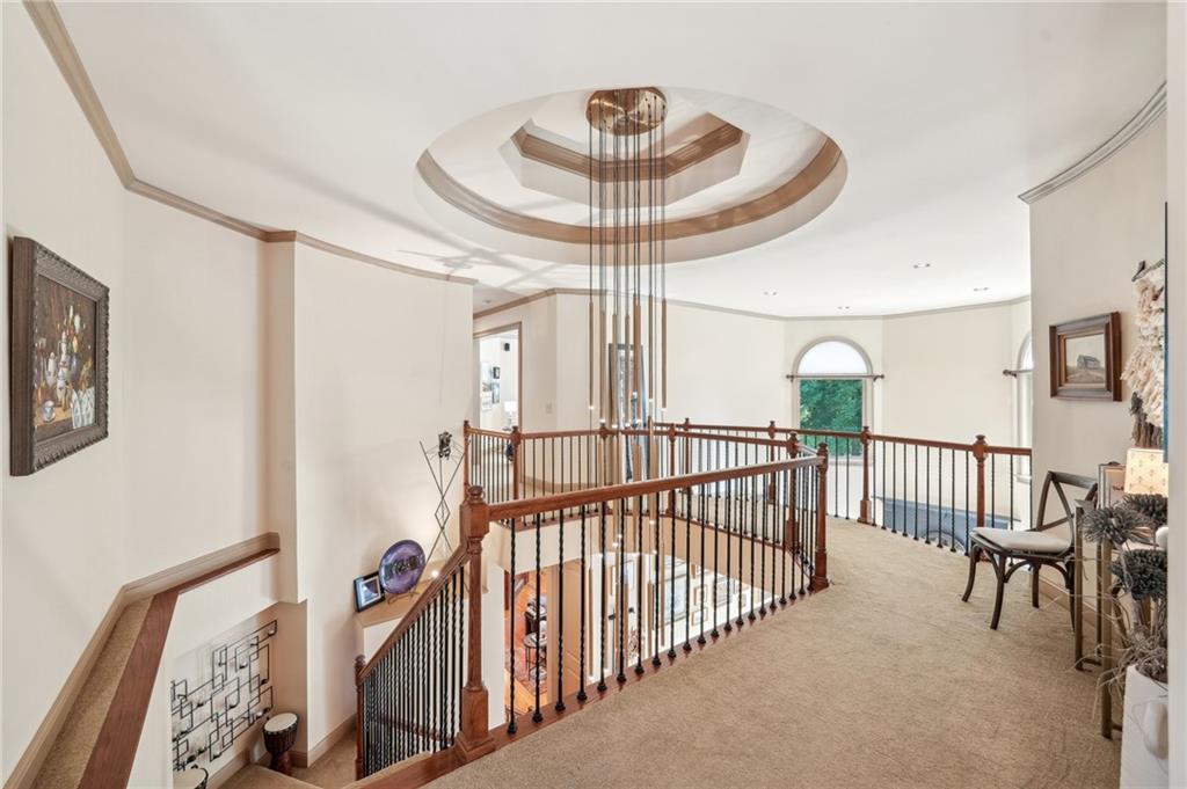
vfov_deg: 81.1
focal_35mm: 14
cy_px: 394
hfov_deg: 104.3
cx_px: 594
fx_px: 461
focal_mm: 14
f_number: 8
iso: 320
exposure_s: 1/8
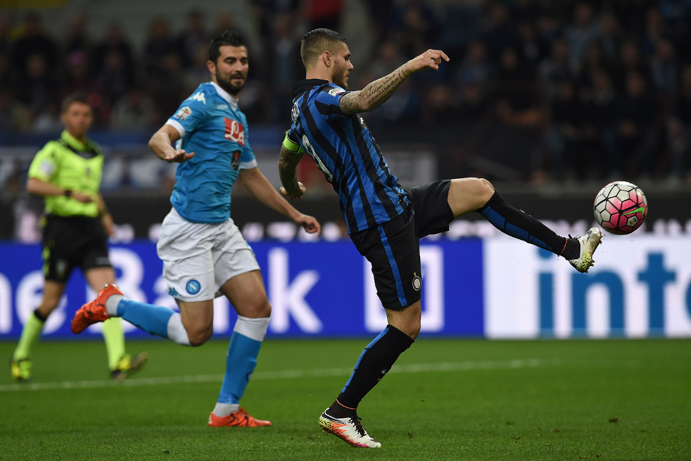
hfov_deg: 5.2
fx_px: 7678
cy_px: 230
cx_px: 346
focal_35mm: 400
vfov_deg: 3.4
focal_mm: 400
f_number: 4
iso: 2000
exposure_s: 1/1250
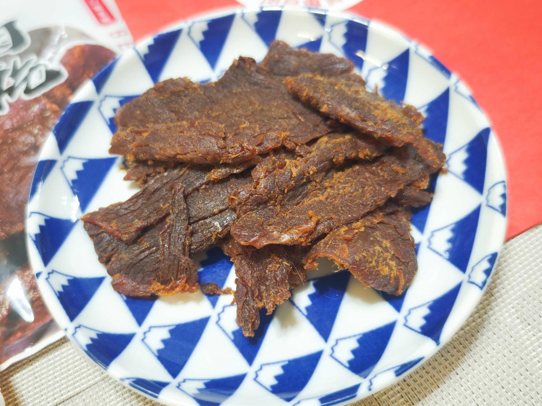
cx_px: 271
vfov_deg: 40.7
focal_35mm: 35
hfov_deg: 52.6
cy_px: 203
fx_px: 548
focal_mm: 8.72
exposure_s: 1/60
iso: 320
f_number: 1.63
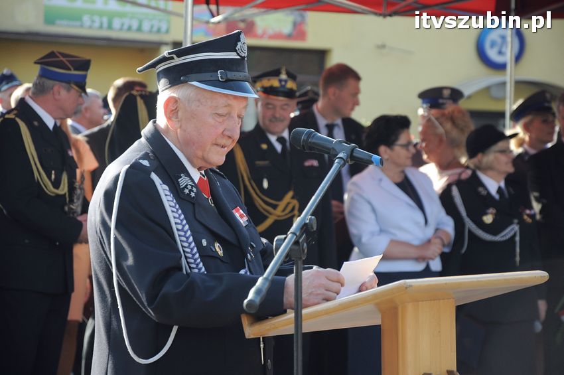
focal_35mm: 158
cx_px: 282
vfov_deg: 8.7
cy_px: 188
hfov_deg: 13.1
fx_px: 2465
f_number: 5.6
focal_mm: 105
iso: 400
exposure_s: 1/320
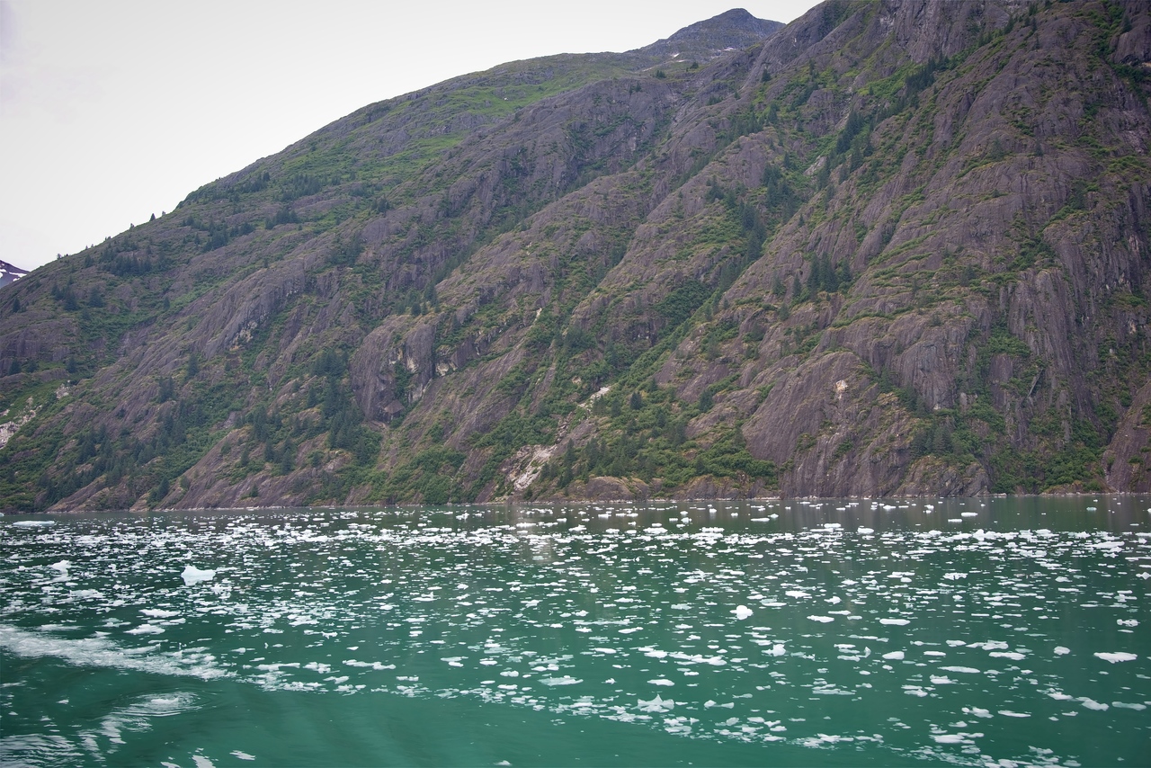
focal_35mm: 38
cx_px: 576
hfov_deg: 50.7
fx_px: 1215
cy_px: 384
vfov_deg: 35.1
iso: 100
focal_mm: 38
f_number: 5.6
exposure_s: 1/125
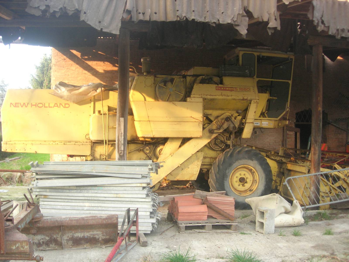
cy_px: 131
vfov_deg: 37.7
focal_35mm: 38
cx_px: 174
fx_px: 383
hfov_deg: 49.0
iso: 100
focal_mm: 7.8
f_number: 2.8
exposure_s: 1/84.8
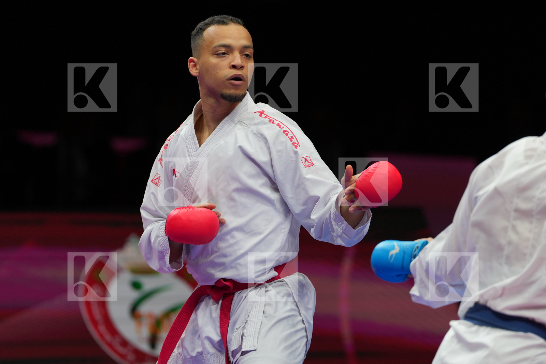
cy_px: 182
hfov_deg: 6.9
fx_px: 4549
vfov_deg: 4.6
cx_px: 273
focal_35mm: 300
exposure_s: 1/1000
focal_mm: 200
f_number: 2.8
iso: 400
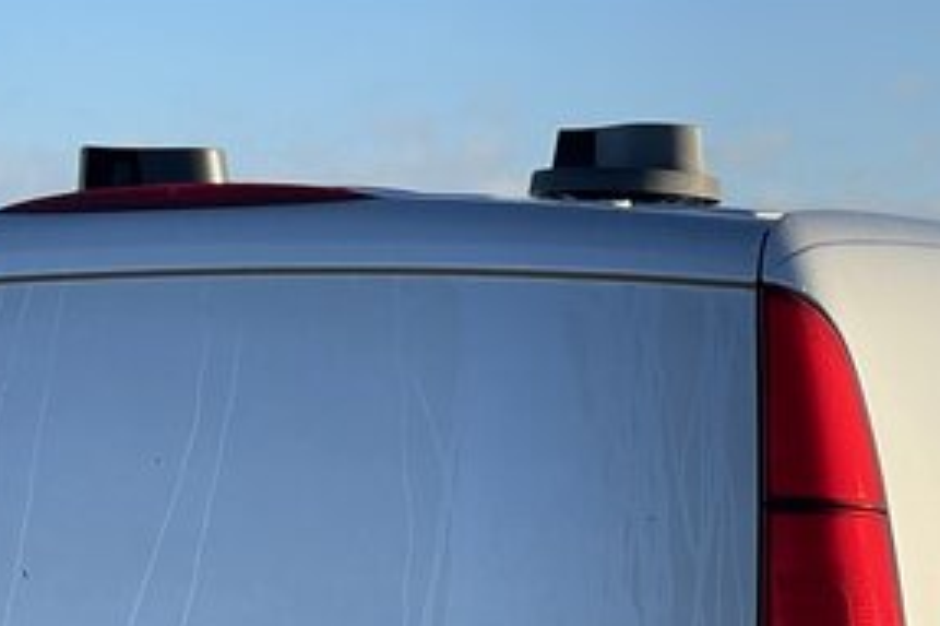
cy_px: 908
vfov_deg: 8.9
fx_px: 3940
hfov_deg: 13.6
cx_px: 583
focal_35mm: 151
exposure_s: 1/1065
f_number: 2
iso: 25
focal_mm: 6
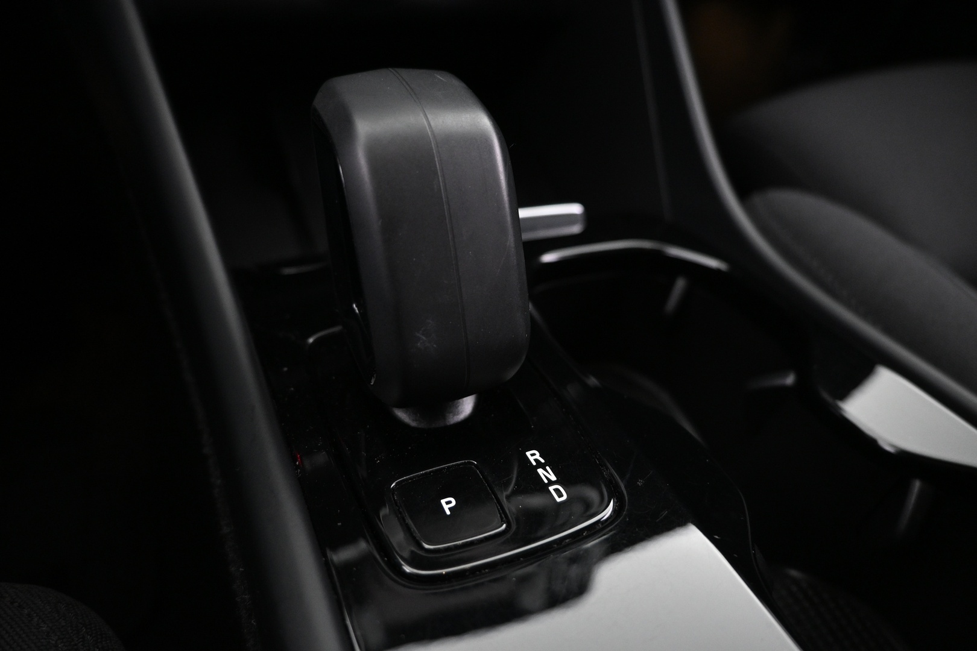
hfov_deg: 73.7
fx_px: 651
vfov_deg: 53.1
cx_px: 488
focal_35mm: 24
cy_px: 326
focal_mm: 16
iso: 1600
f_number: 3.5
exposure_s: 1/10
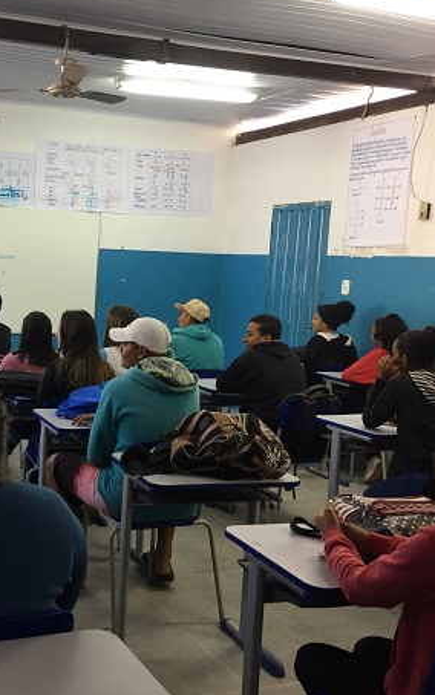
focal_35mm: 42
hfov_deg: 29.1
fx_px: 796
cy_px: 345
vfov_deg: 47.2
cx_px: 28
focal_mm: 4.15
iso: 80
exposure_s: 1/30
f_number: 2.2
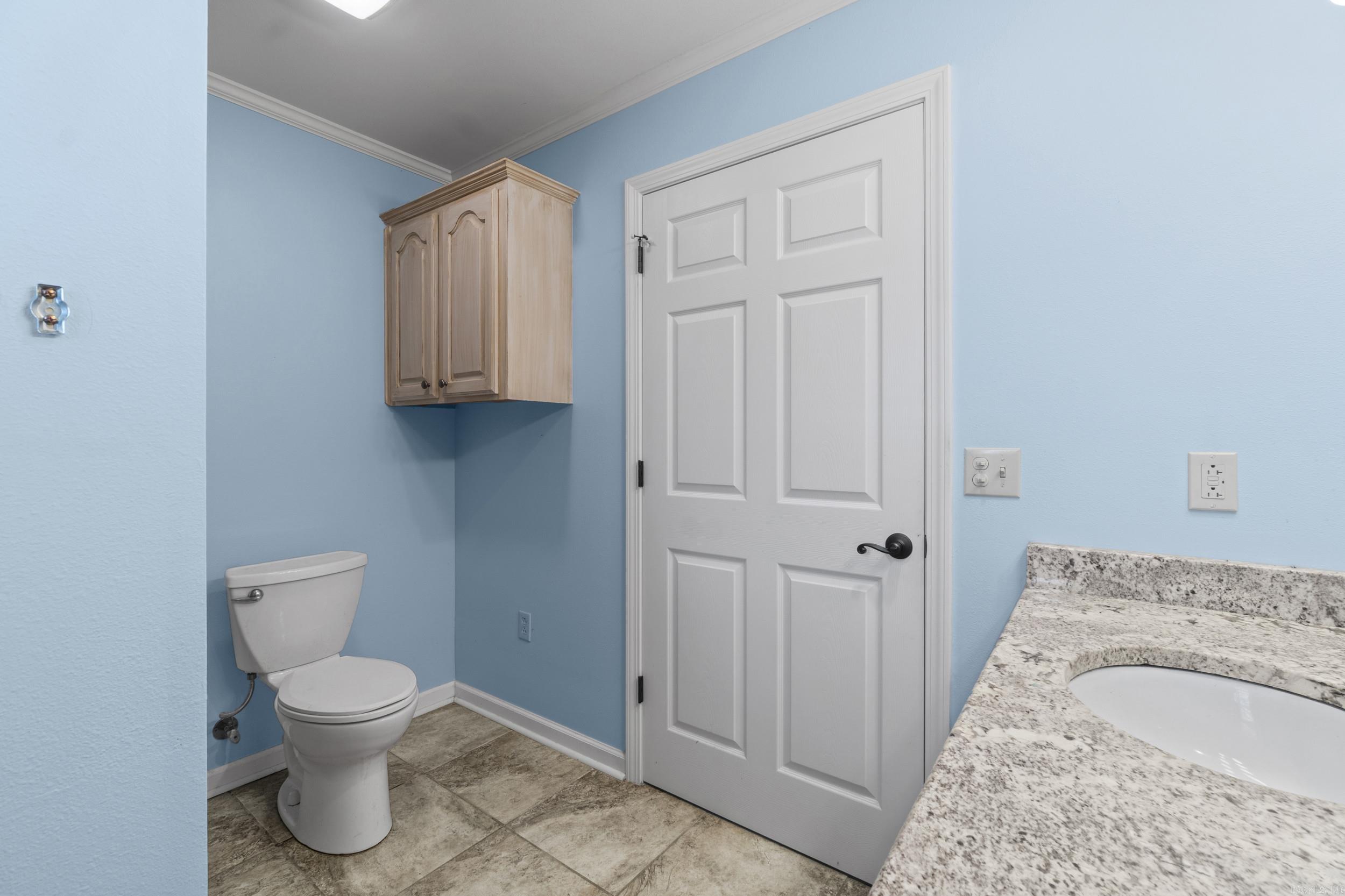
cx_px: 672
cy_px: 448
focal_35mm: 15
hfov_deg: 100.4
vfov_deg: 77.3
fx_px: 560
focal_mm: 10
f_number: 9
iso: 200
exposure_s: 1/1.67
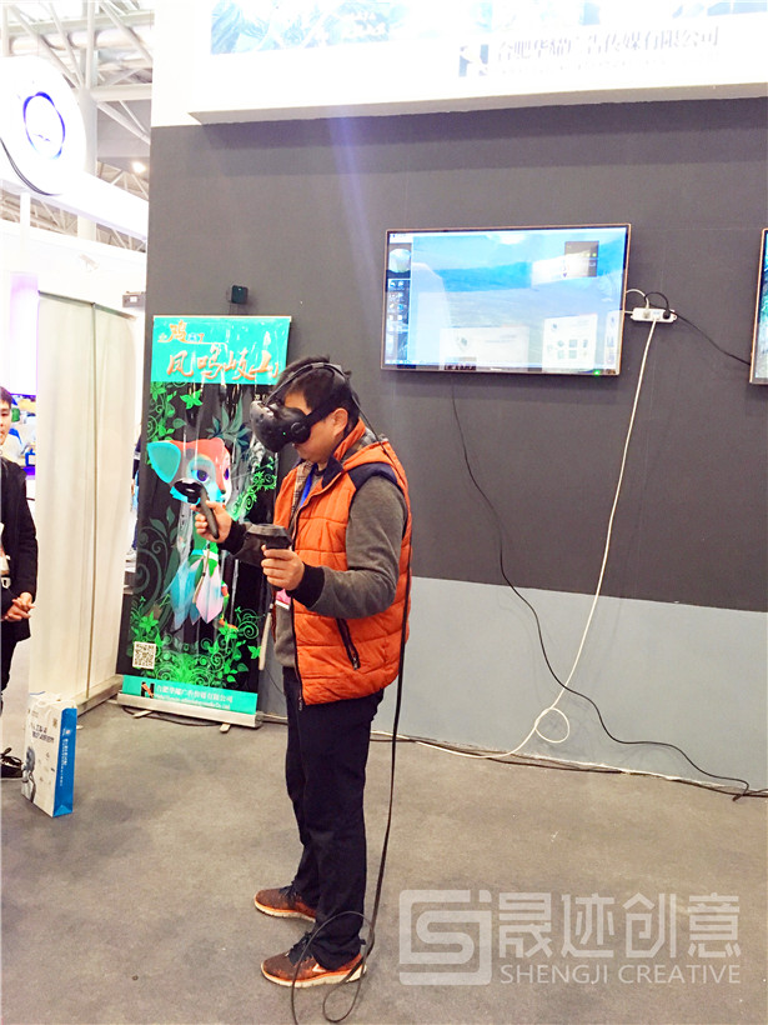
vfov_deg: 61.7
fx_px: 858
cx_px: 384
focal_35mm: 29
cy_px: 512
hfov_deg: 48.2
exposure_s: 1/33
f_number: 2.2
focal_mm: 4.15
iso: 200
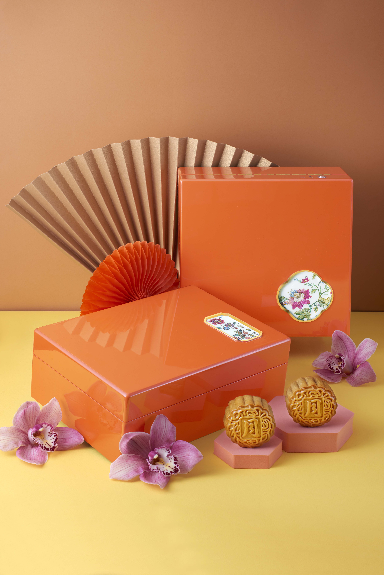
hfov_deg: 23.4
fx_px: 927
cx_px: 192
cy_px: 288
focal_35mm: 58
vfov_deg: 34.5
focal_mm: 58
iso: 125
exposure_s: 1/80
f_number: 16
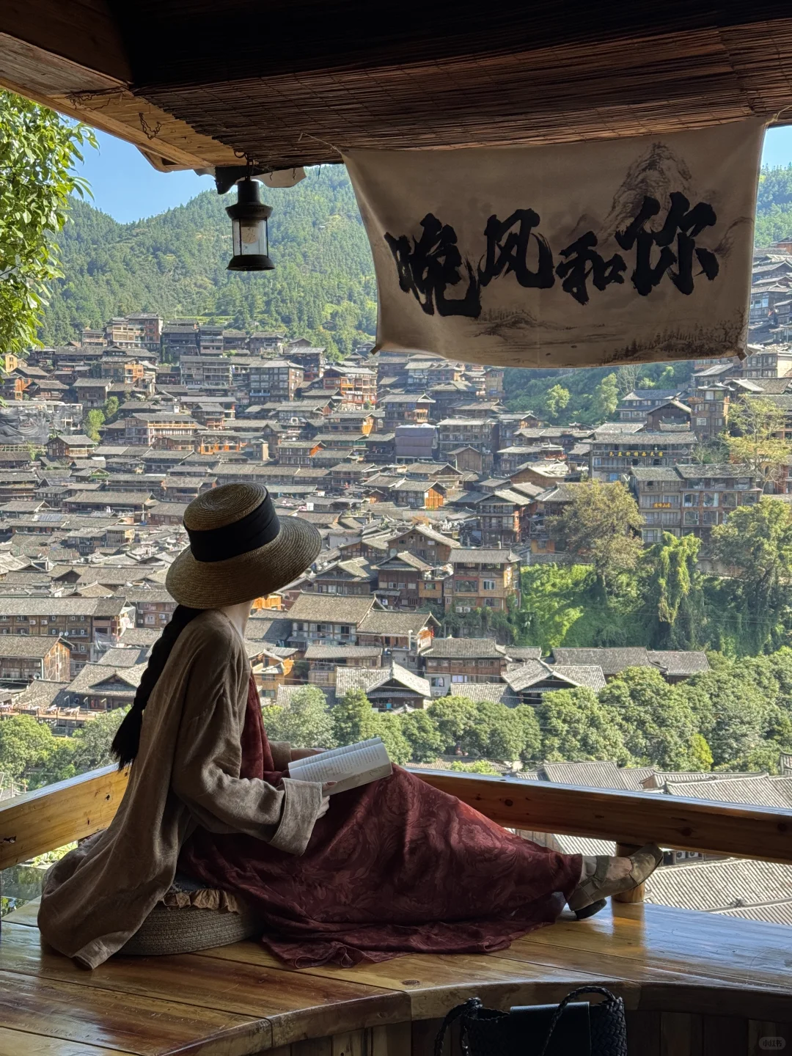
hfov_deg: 30.3
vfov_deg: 39.7
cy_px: 528
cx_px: 396
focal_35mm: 48
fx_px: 1464
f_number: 1.78
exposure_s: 1/593
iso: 64
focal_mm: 6.76
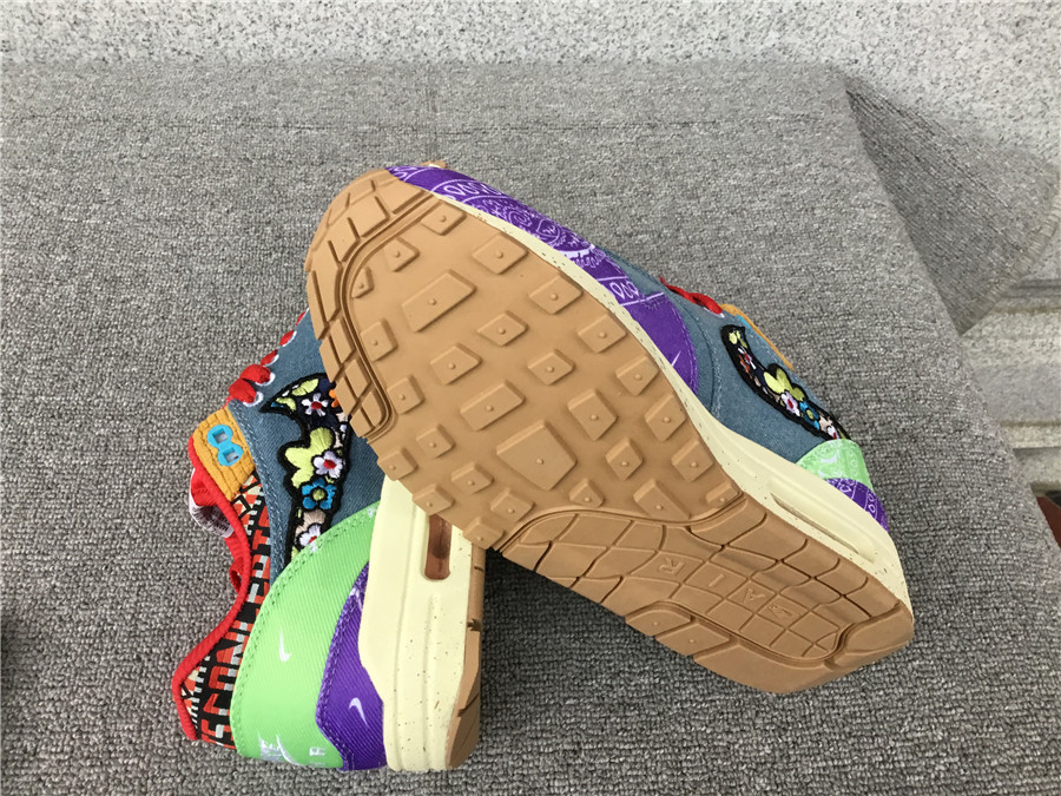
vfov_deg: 45.4
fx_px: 950
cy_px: 398
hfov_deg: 58.4
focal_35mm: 31
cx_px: 530
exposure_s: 1/33
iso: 50
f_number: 2.4
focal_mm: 3.3
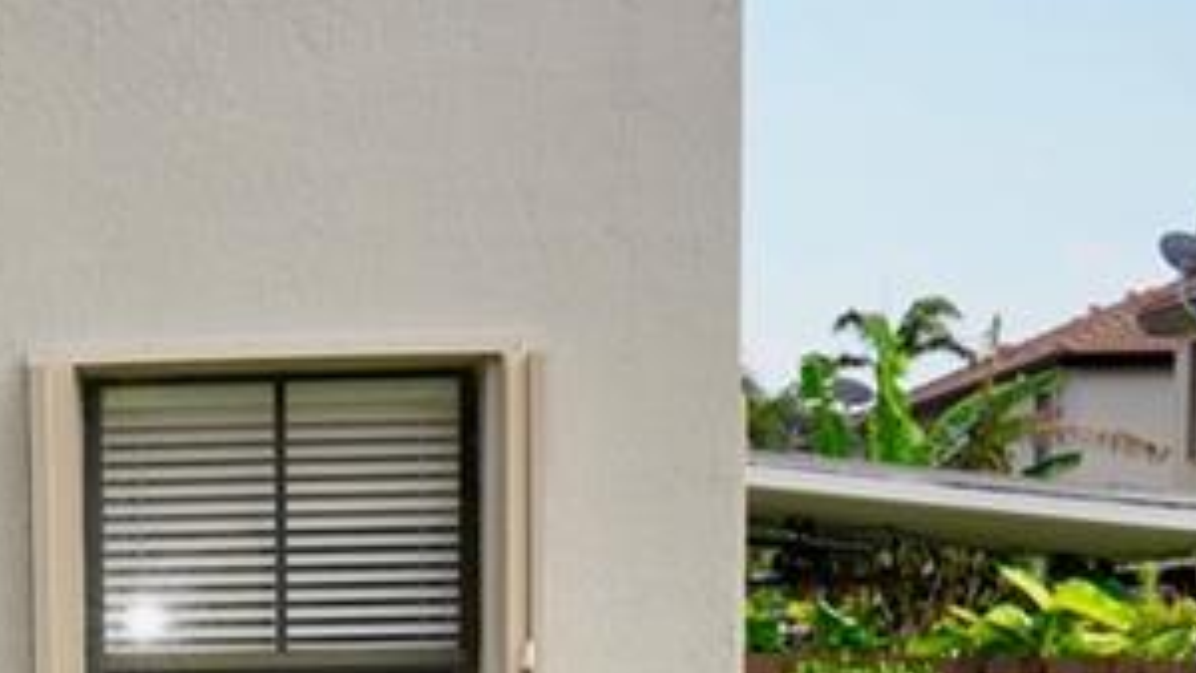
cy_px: 1601
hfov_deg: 14.6
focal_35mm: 134
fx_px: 4251
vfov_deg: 8.3
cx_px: -730
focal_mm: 24
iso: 100
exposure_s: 1/100
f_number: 8
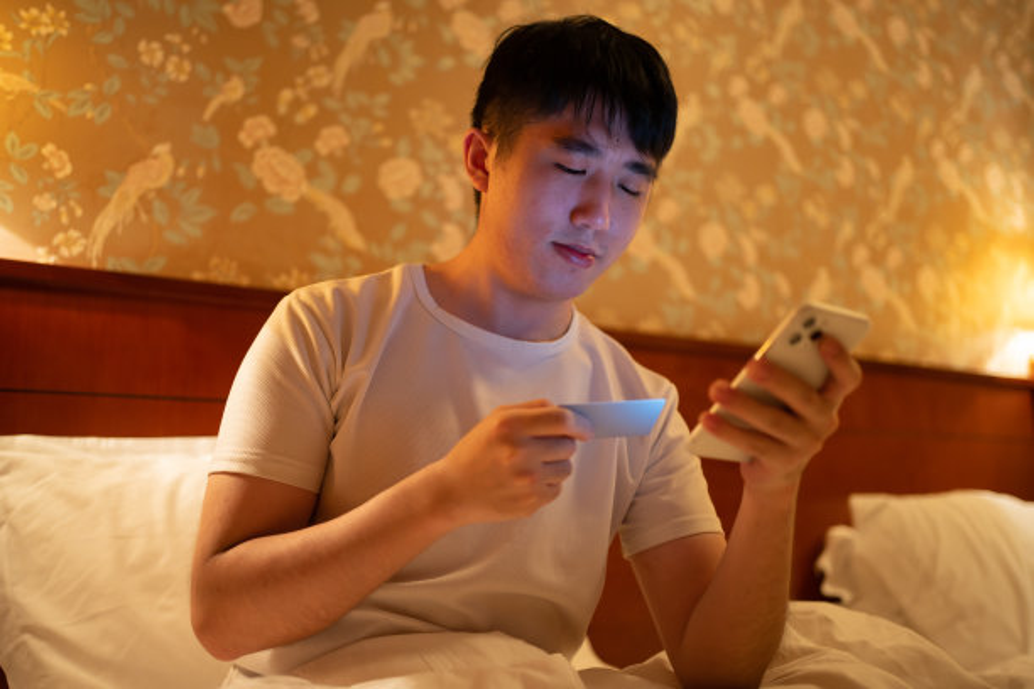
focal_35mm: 35
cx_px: 517
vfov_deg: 37.9
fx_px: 1005
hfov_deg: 54.4
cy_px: 344
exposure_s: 1/40
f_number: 1.8
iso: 640
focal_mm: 35
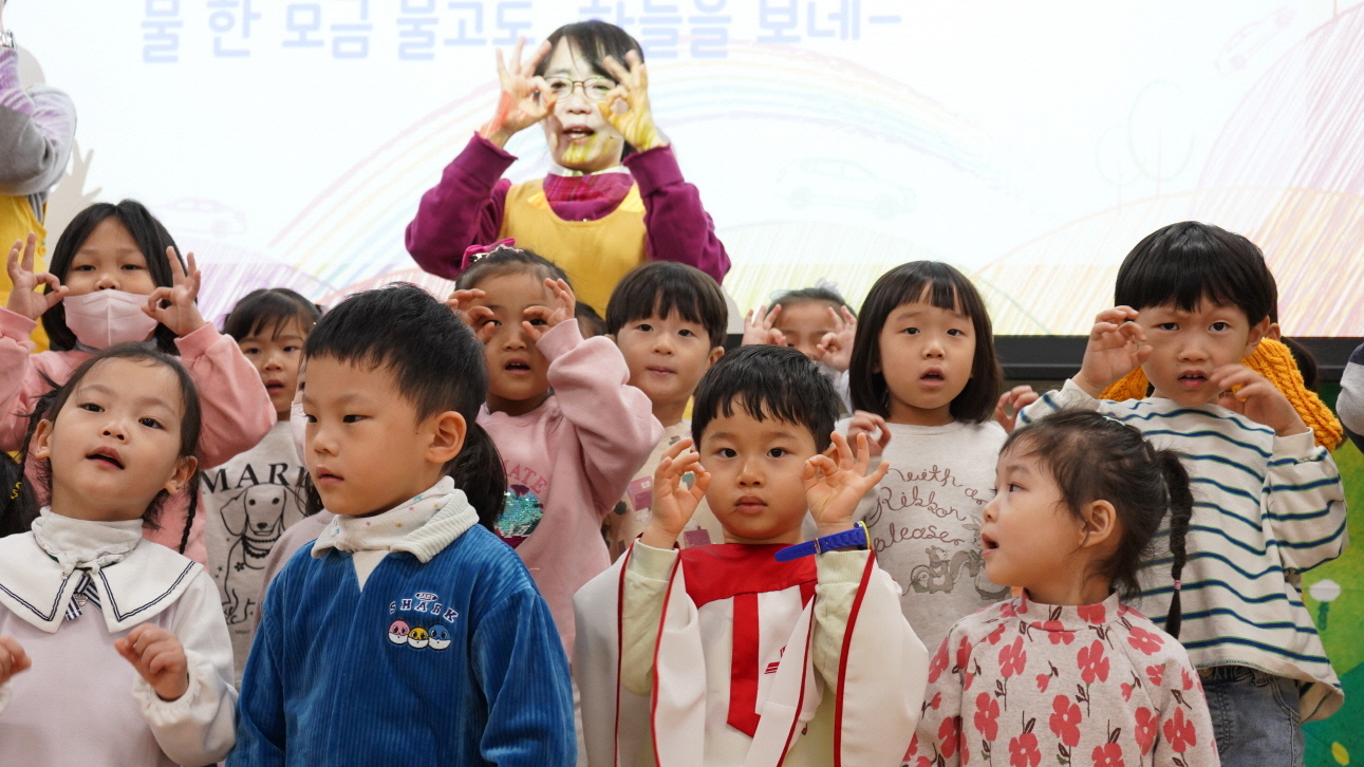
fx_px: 2098
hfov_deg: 36.0
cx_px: 679
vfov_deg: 20.7
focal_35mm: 58
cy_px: 375
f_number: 5.6
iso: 2500
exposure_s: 1/125
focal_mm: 55
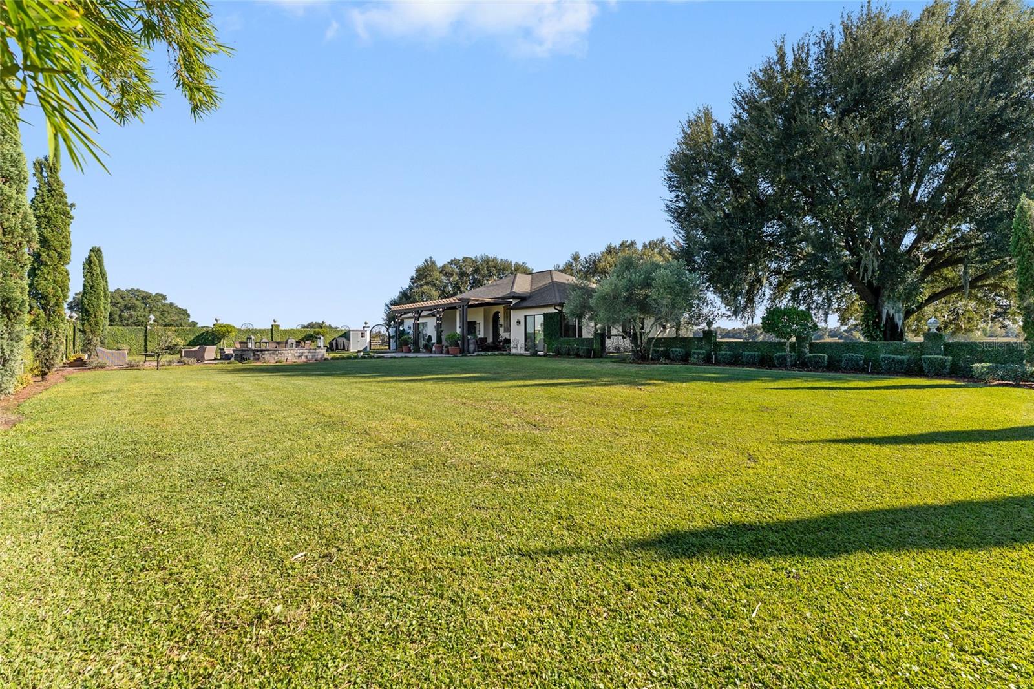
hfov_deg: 104.3
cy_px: 344
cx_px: 517
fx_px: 402
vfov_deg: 81.2
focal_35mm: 14
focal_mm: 14
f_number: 7.1
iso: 500
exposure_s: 1/400
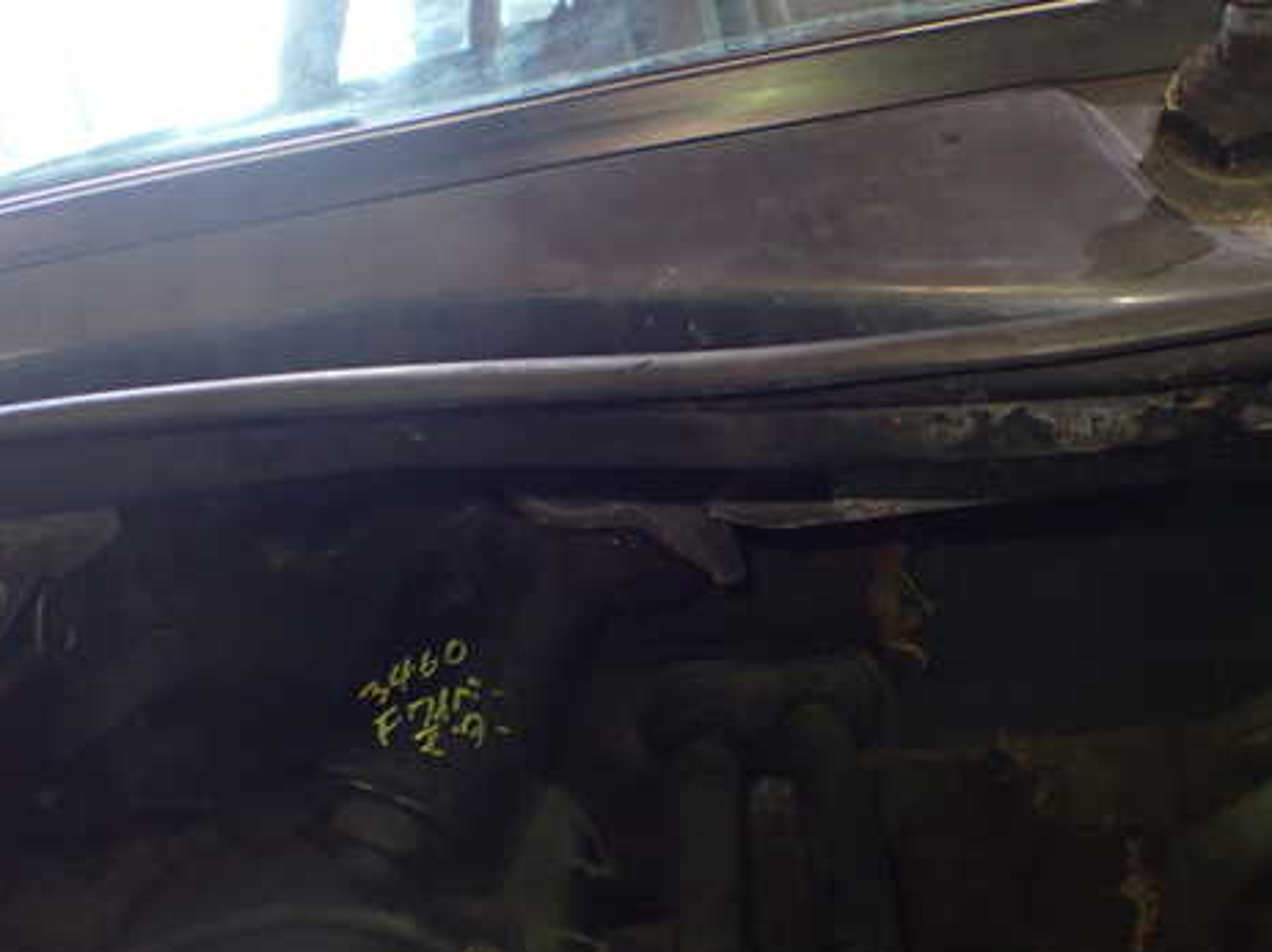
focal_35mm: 39
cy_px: 443
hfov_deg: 47.4
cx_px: 801
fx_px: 1432
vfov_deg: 36.8
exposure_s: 1/125
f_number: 2.3
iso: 800
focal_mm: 5.4
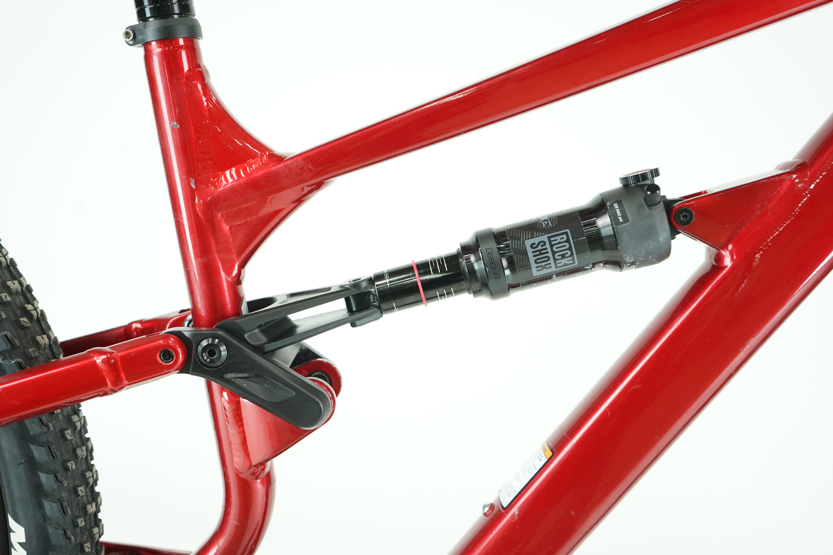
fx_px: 879
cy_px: 278
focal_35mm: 38
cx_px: 416
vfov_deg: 35.1
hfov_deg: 50.7
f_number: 4.5
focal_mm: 38
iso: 2500
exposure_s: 1/200
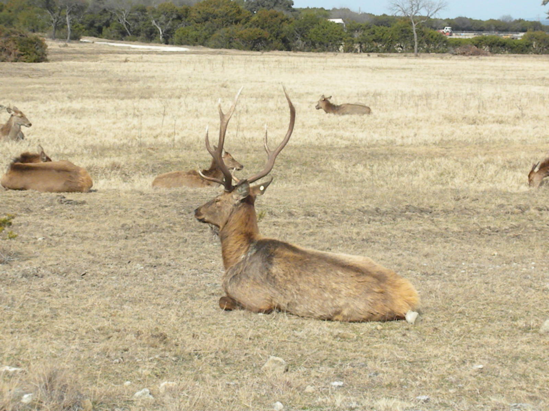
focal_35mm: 100
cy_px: 206
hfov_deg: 19.6
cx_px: 274
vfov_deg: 14.8
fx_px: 1586
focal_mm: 17.7
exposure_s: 1/367
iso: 640
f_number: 14
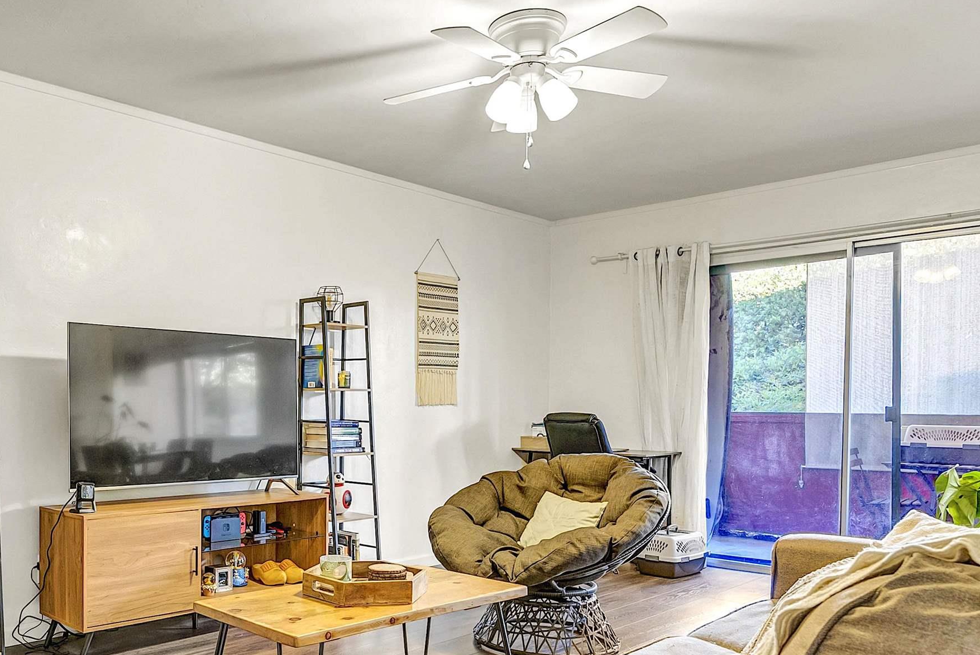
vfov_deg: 45.4
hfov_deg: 63.0
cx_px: 292
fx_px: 763
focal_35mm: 28
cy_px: 461
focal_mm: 16
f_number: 8
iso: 400
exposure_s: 1/2.5
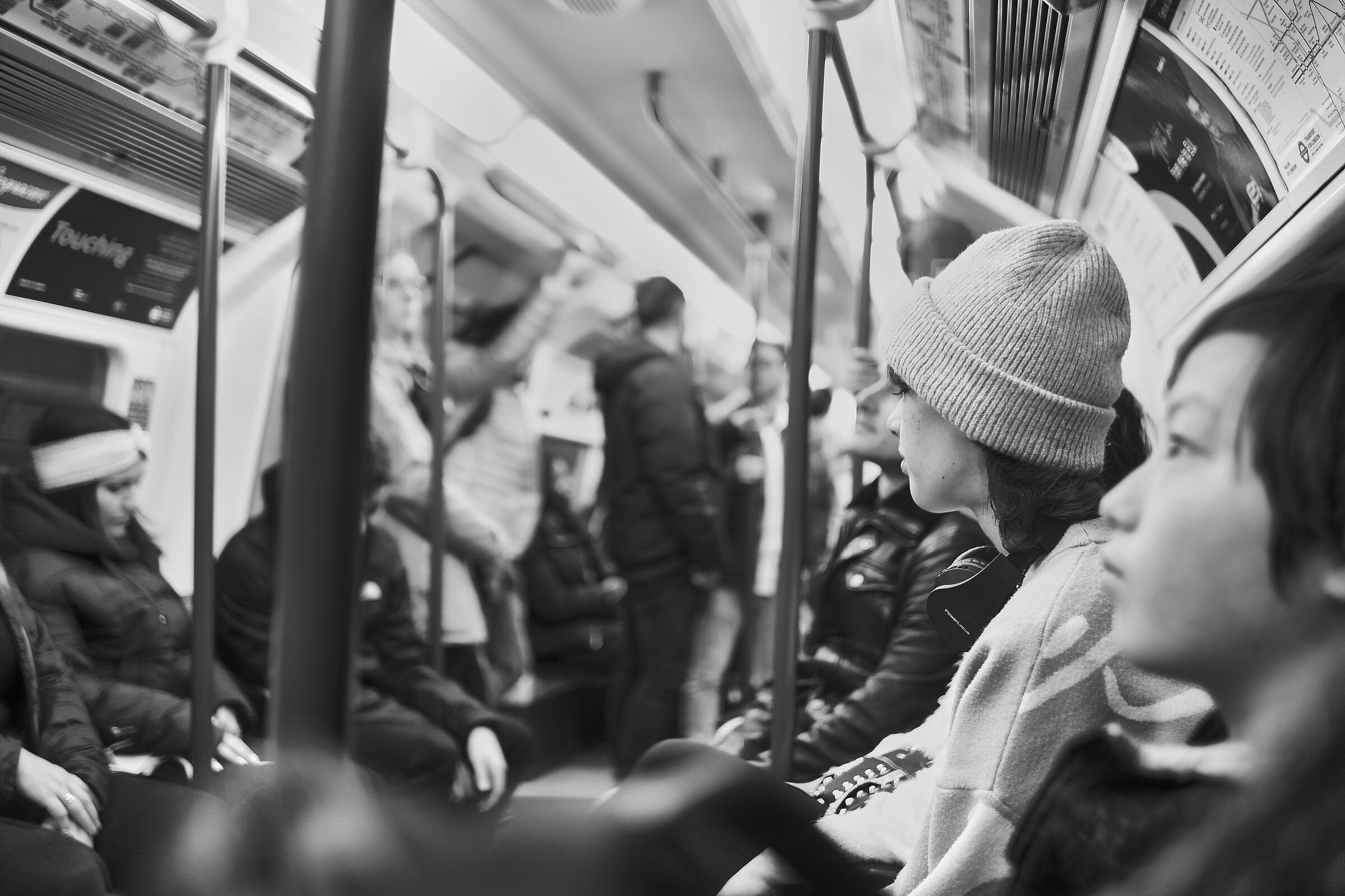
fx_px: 1308
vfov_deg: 37.9
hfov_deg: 54.4
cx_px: 672
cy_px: 448
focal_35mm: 35
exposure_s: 1/250
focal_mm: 23
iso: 250
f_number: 1.4
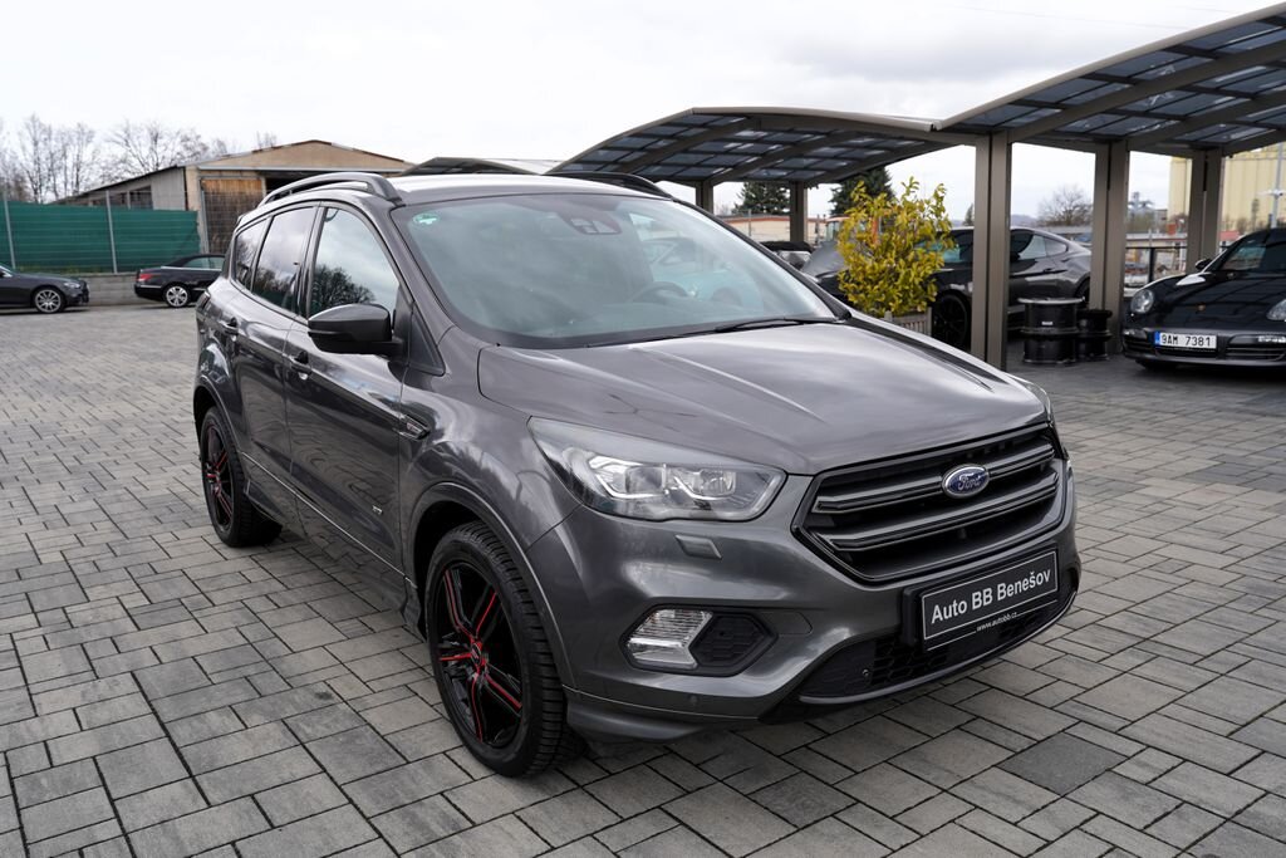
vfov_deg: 45.0
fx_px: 1036
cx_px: 643
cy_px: 429
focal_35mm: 29
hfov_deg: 63.7
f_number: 5.6
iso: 100
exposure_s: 1/125
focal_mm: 29
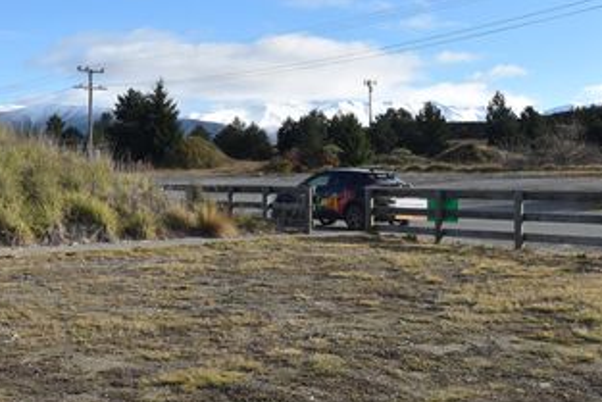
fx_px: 903
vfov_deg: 25.0
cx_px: 329
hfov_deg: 36.8
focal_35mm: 54
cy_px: 145
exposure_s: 1/200
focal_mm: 24
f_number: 10
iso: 100
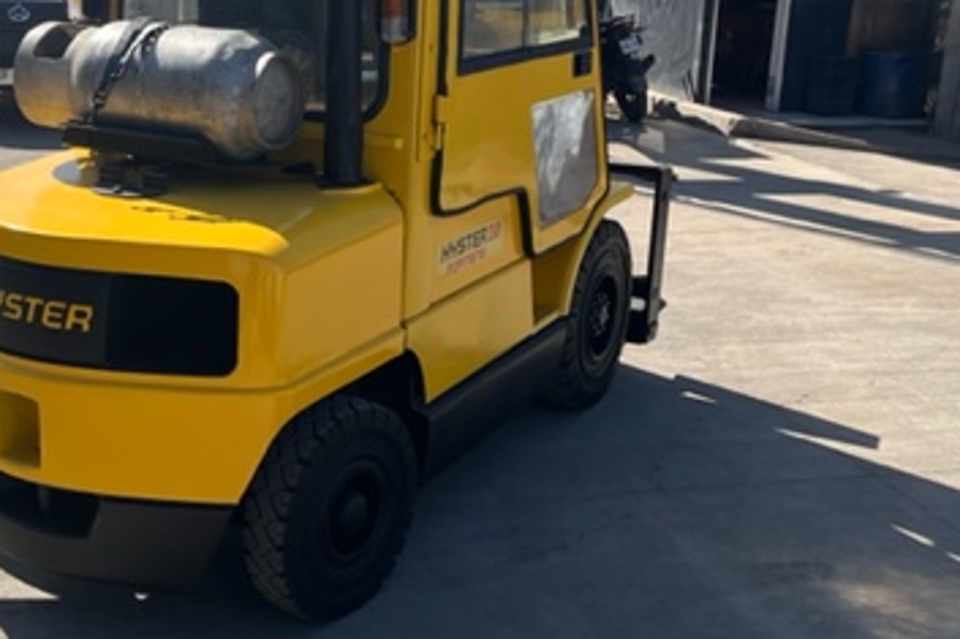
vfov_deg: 27.3
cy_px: 207
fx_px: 1306
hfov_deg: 39.6
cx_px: 280
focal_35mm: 49
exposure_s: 1/3311
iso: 50
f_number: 1.6
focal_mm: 5.1
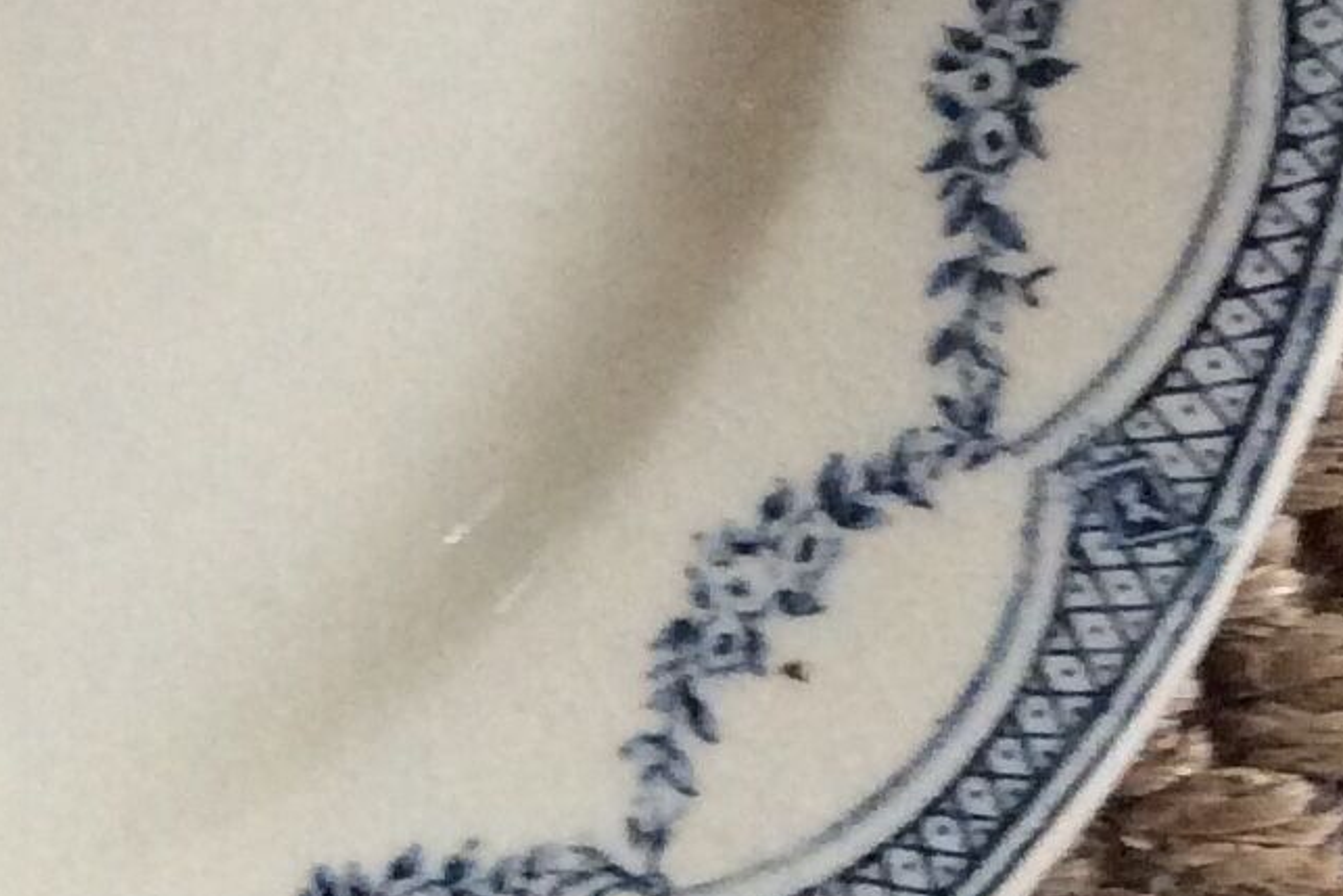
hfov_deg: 14.8
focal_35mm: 134
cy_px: 125
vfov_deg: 10.2
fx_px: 5000
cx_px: -230
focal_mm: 3.3
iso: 200
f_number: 2.4
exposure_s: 1/24
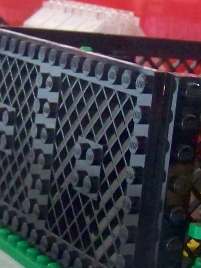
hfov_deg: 10.5
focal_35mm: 141
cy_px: 211
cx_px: 61
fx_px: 1092
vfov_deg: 13.9
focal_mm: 5.85
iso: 400
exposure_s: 1/20
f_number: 2.8
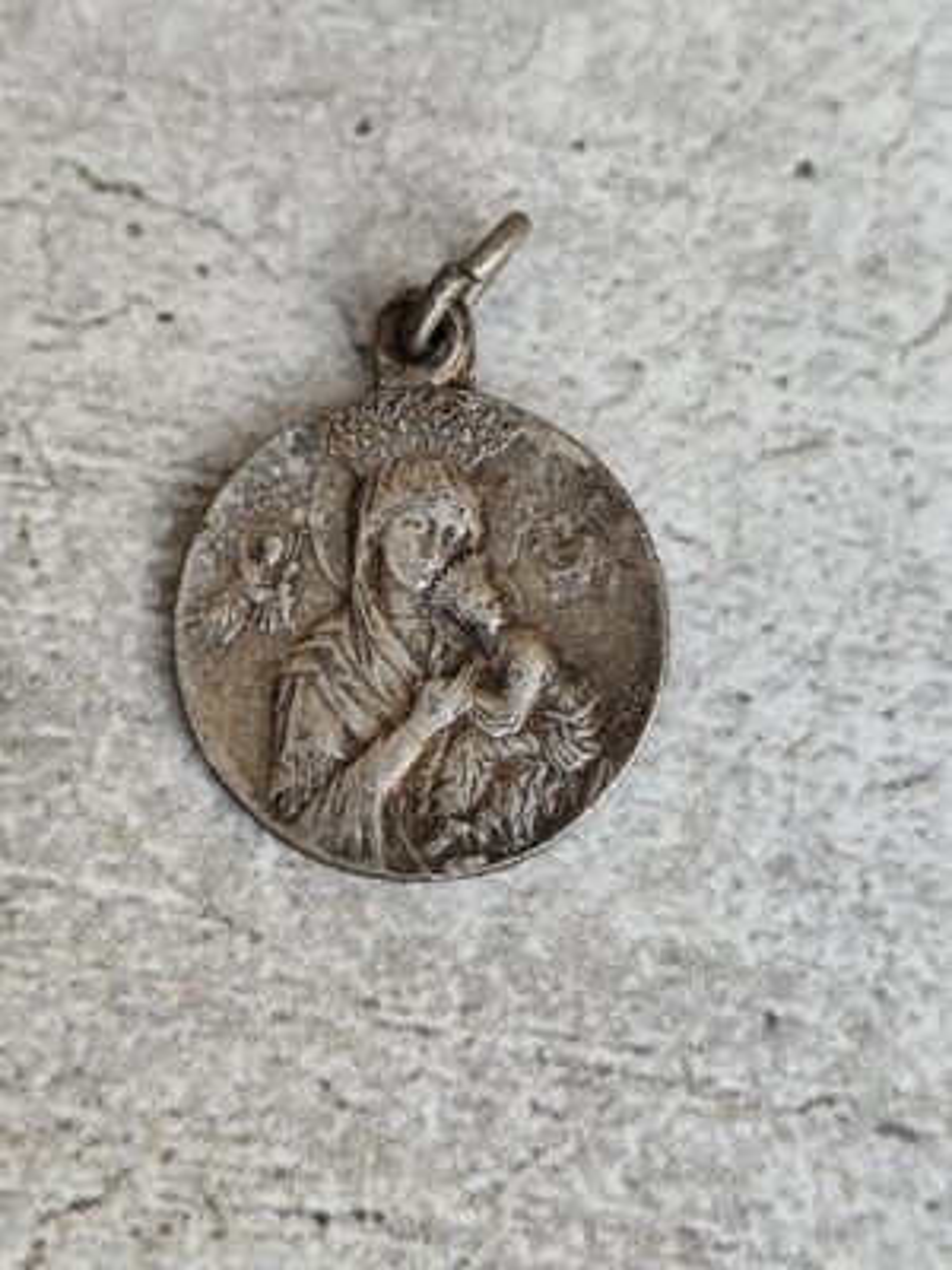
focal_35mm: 93
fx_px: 3410
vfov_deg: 21.1
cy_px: 635
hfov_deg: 15.9
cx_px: 476
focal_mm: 6.19
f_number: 1.65
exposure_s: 1/100
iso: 80
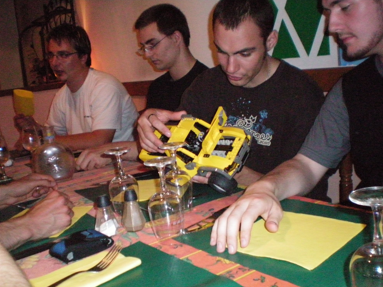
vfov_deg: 36.8
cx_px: 194
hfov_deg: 47.9
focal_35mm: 39
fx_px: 432
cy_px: 146
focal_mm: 6.3
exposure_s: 1/125
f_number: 3.1
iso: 800
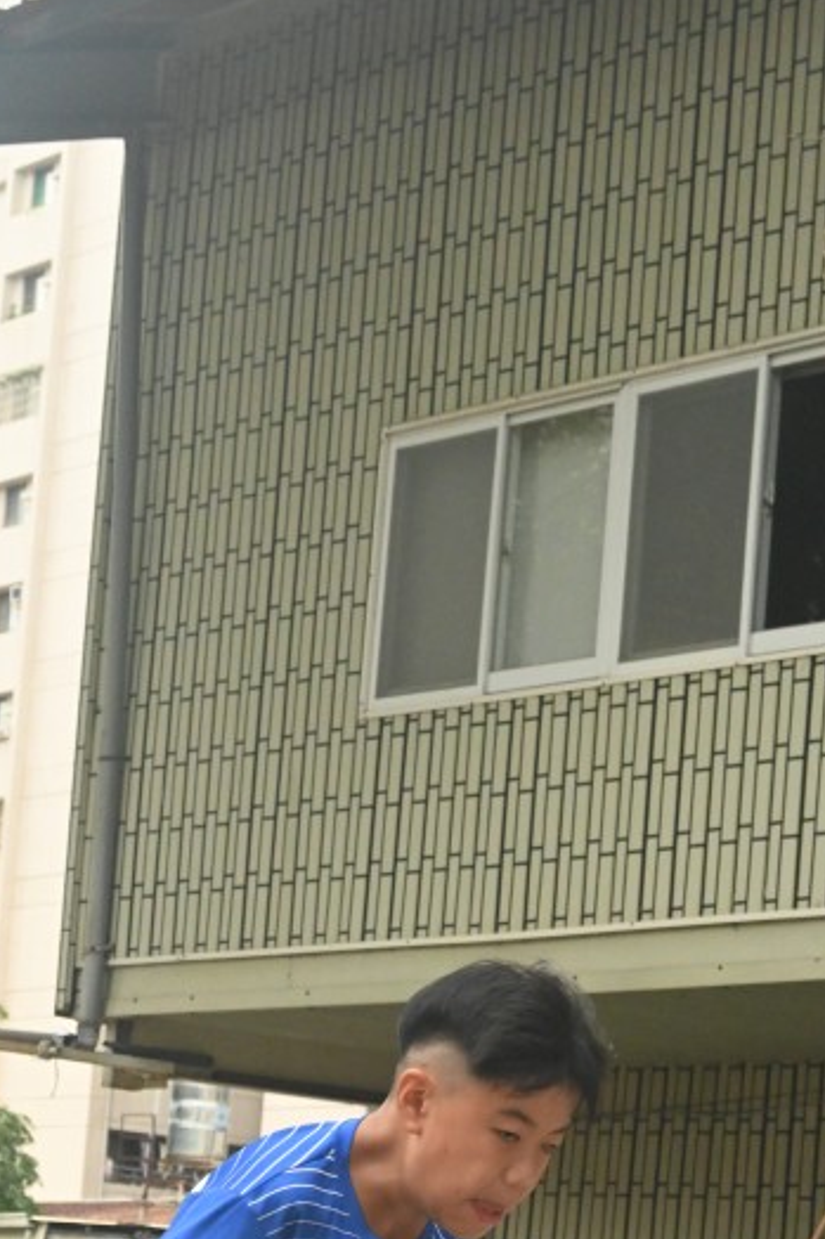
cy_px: 1111
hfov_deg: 11.0
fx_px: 4231
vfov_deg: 16.4
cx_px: 21
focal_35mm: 123
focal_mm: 42
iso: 2800
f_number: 5.6
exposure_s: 1/2500
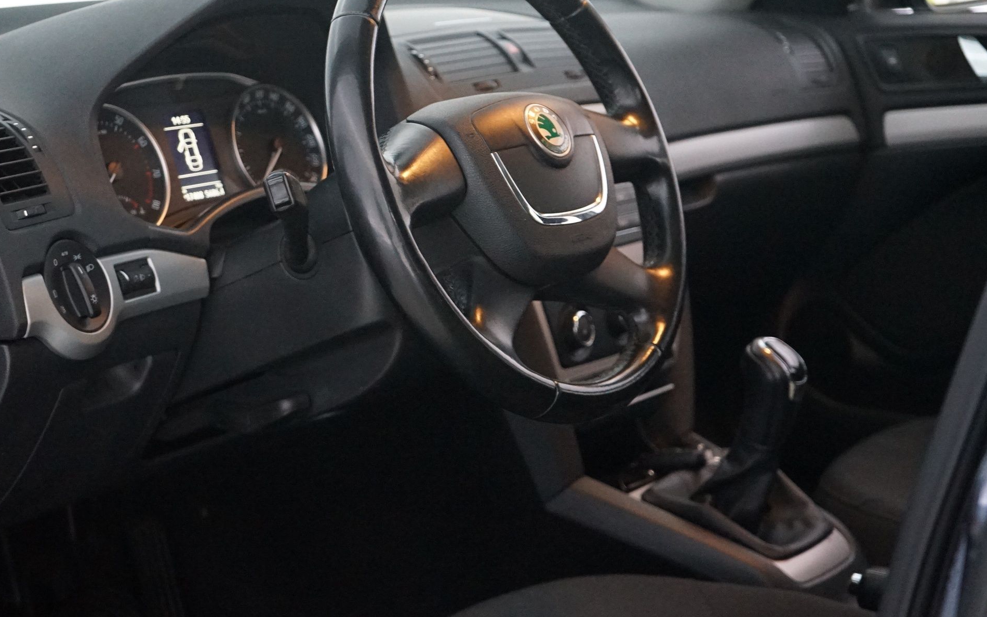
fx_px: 1910
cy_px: 286
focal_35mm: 71
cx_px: 385
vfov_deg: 18.4
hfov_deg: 28.9
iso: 6400
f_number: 5
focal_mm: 53
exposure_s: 1/40
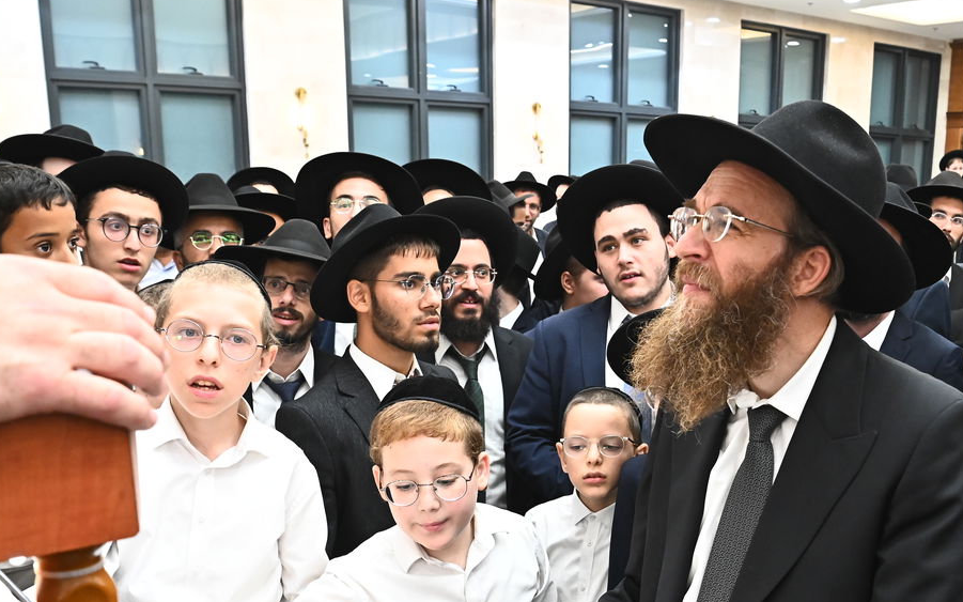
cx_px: 648
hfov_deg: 50.5
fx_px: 997
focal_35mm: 38
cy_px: 457
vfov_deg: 32.9
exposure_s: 1/160
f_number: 6.3
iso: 3200
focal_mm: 24
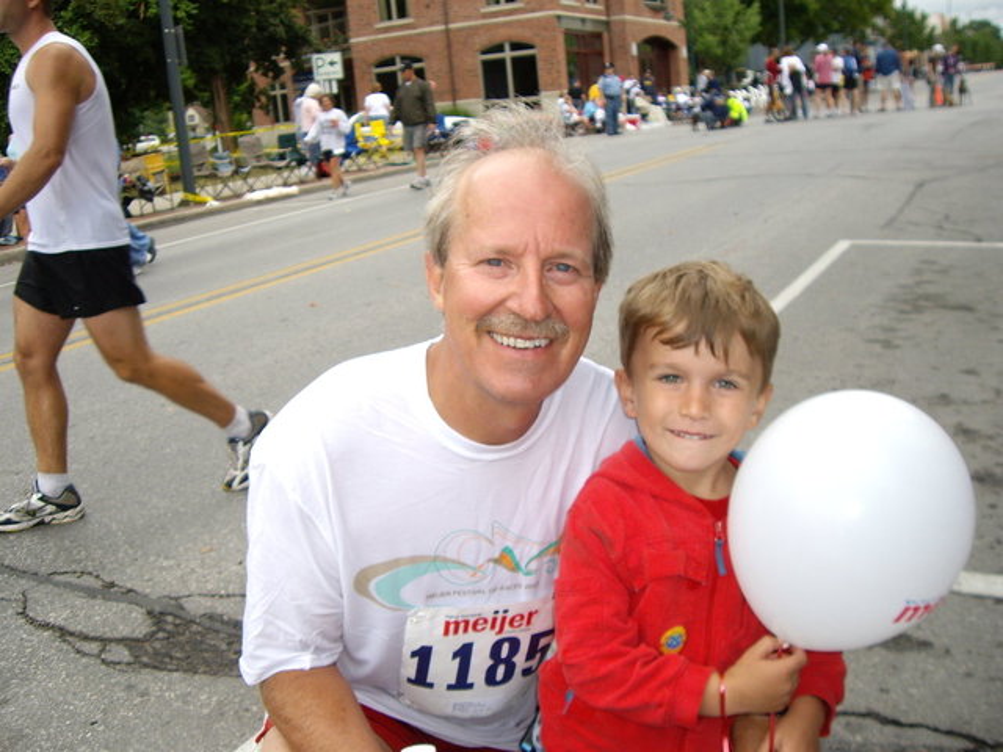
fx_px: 1101
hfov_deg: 49.0
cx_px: 502
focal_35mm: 38
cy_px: 376
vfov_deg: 37.7
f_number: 2.7
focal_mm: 6.2
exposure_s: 1/200
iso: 100
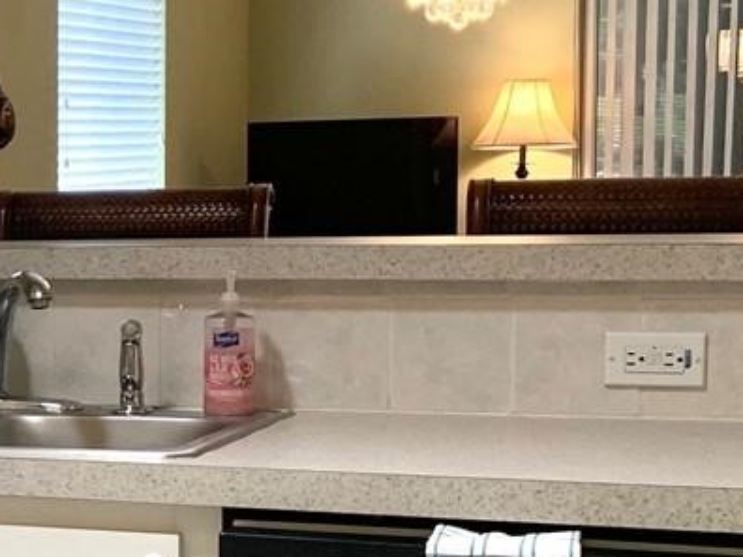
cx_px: -559
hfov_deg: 16.1
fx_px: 2254
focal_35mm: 105
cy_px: 405
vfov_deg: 14.1
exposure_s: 1/60
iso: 80
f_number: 1.8
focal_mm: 4.25
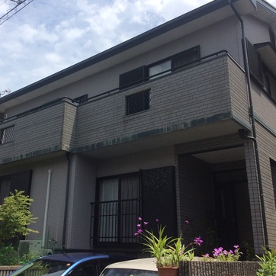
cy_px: 135
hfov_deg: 42.6
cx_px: 108
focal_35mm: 39
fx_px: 352
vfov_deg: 42.8
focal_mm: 3.3
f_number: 2.4
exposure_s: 1/1789
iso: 32
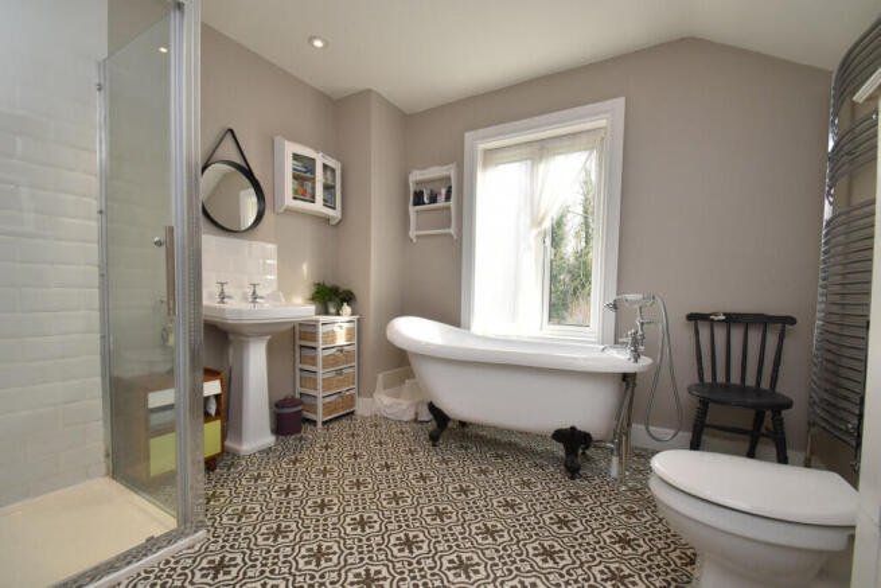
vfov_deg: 77.4
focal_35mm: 15
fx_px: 367
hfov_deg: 100.4
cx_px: 440
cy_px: 294
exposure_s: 1/60
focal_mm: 10
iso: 640
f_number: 9
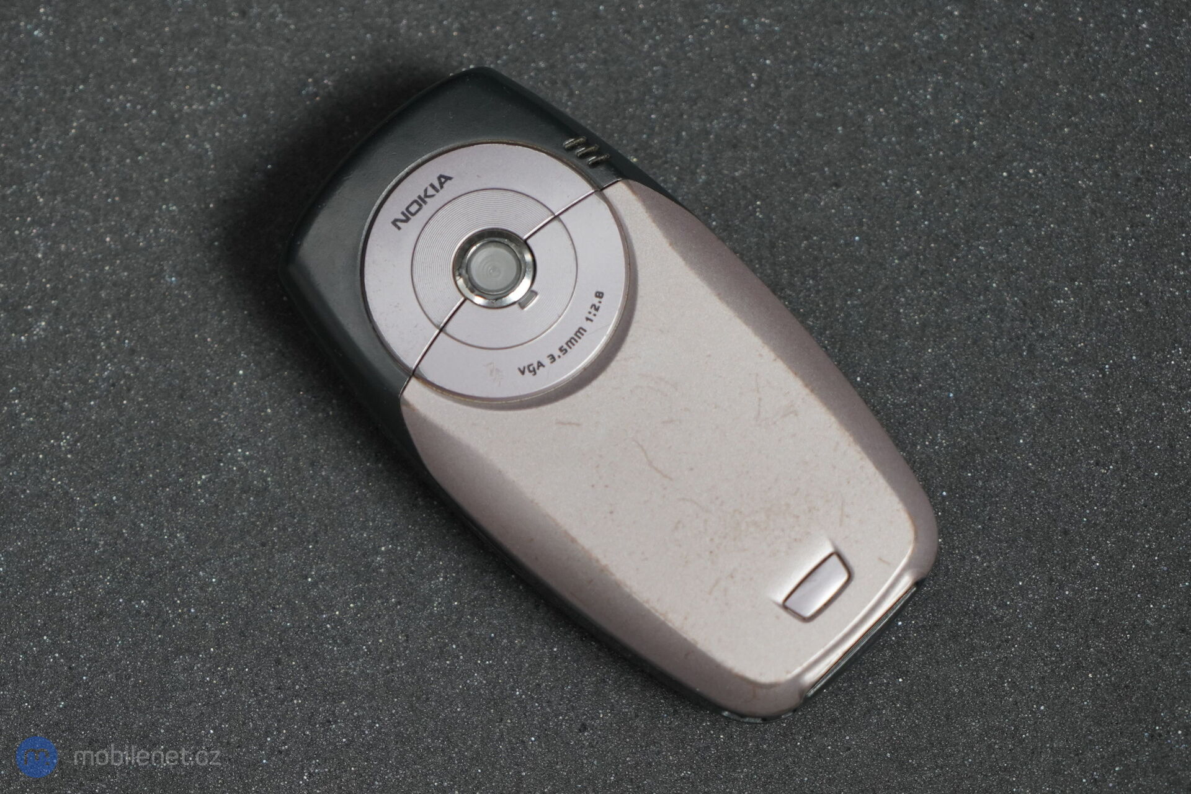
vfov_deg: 19.5
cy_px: 397
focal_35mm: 70
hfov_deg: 28.8
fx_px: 2316
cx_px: 596
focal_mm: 70
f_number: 4
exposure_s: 1/200
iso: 1000
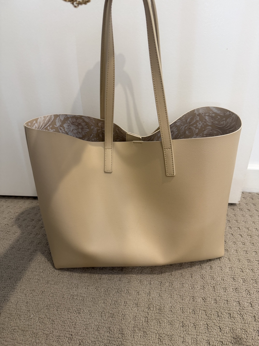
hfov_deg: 56.8
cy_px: 173
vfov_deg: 71.6
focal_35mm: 24
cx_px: 130
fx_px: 239
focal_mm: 6.76
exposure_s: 1/50
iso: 200
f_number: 1.78
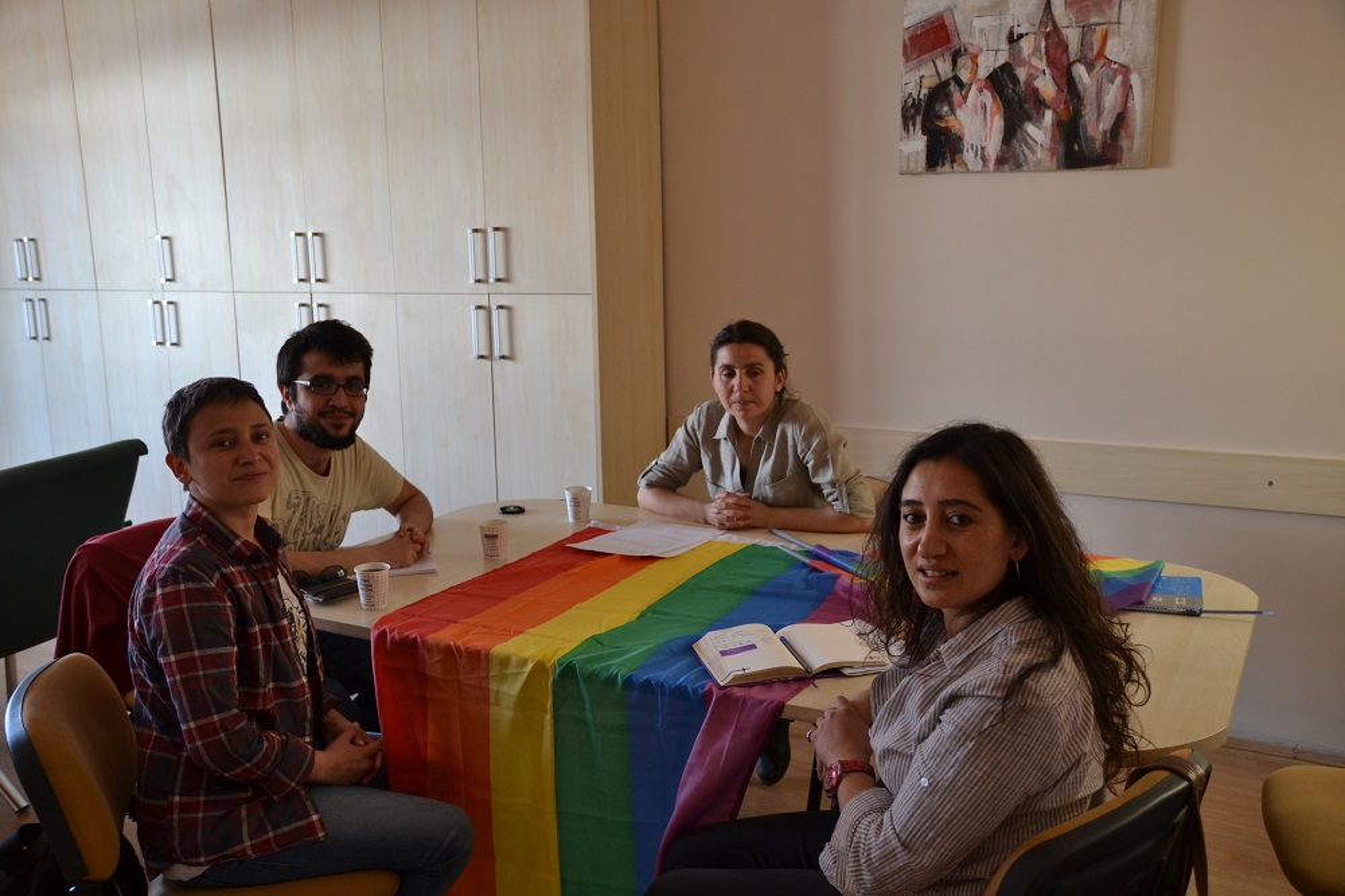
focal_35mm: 33
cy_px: 448
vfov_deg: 39.9
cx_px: 672
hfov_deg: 57.2
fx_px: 1232
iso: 400
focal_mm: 22
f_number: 3.8
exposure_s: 1/50
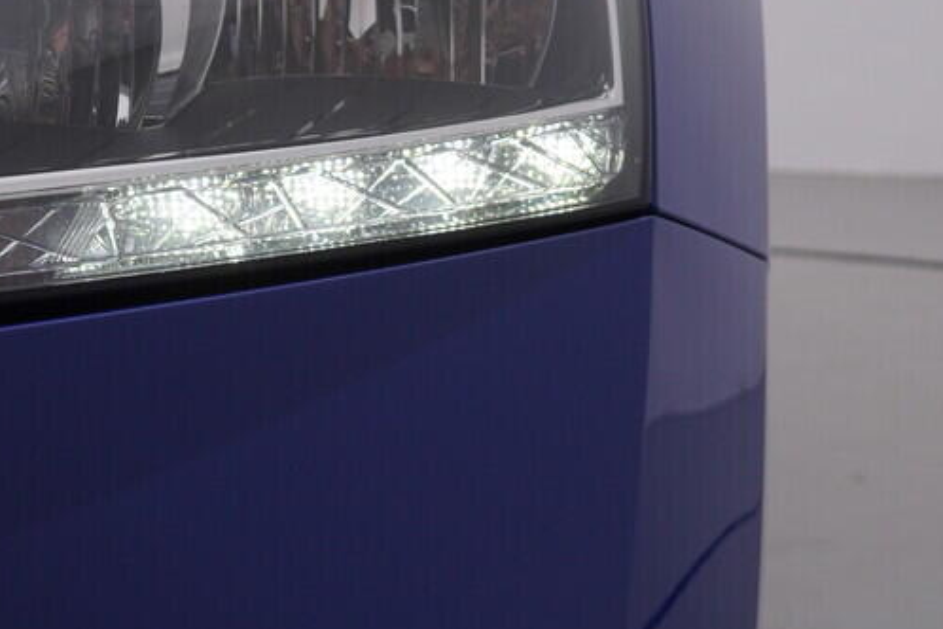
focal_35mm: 104
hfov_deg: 19.6
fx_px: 2724
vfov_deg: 13.2
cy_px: 324
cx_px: 559
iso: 125
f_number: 5
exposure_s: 1/125
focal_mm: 24
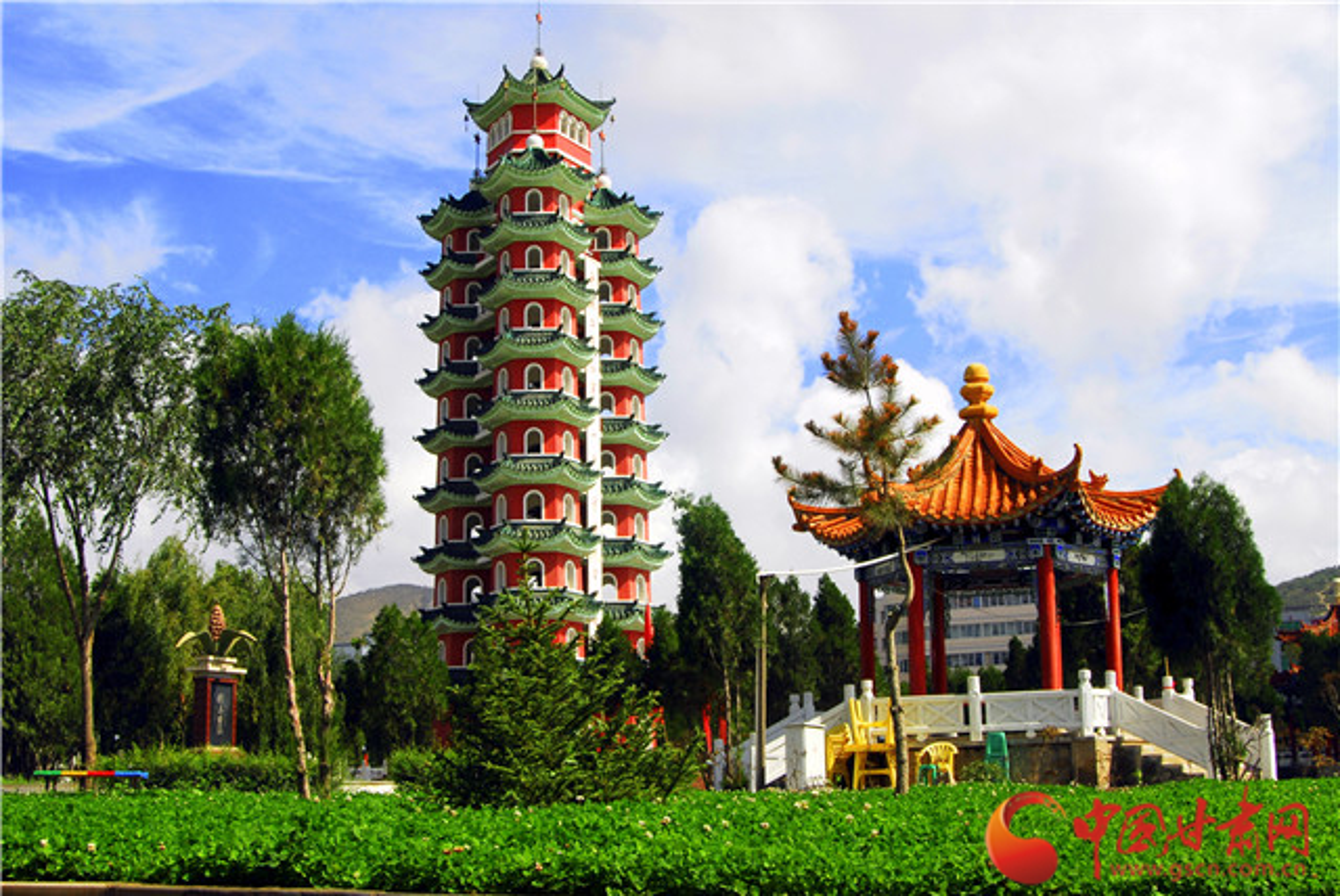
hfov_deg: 46.4
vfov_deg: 32.0
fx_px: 1565
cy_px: 448
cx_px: 670
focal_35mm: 42
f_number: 14
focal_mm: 28
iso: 100
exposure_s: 1/80
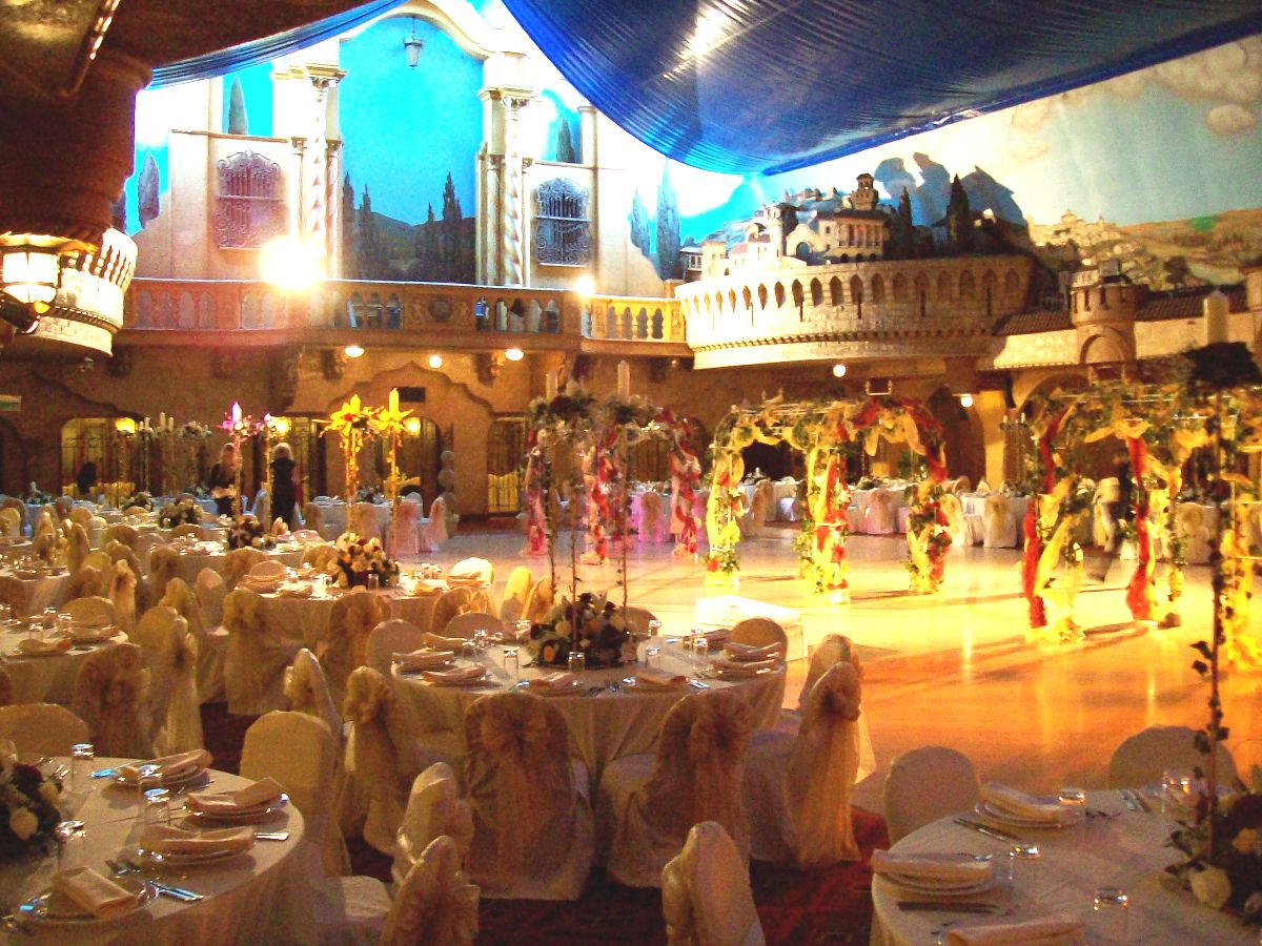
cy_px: 473
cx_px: 631
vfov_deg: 39.7
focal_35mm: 36
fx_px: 1312
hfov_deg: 51.4
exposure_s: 1/8
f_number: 2.7
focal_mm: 6
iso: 200
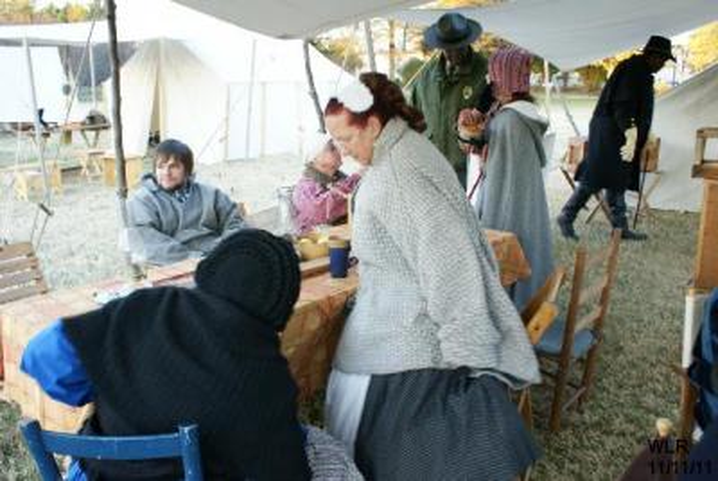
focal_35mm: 33
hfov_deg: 57.2
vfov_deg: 40.1
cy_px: 240
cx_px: 359
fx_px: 659
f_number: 4
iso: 200
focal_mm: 22
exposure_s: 1/40
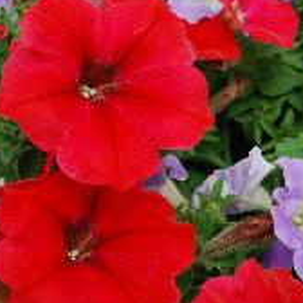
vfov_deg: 19.0
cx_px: 307
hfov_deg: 18.6
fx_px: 901
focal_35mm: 91
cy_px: 206
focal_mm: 30
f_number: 8
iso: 140
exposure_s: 1/60
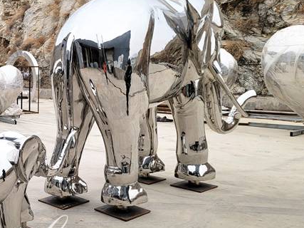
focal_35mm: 45
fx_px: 395
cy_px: 115
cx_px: 28
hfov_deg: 39.0
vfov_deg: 32.2
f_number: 1.8
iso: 16
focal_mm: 6.7
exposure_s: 1/383
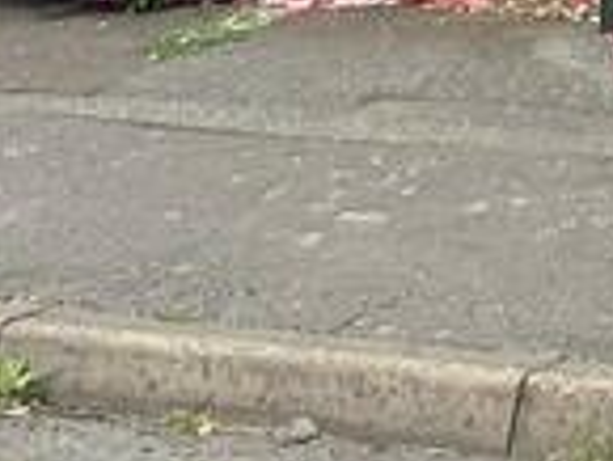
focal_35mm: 184
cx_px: 1382
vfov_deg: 7.2
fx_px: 3261
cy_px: -888
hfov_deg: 9.7
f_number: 1.5
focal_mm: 5.7
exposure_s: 1/5882
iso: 50
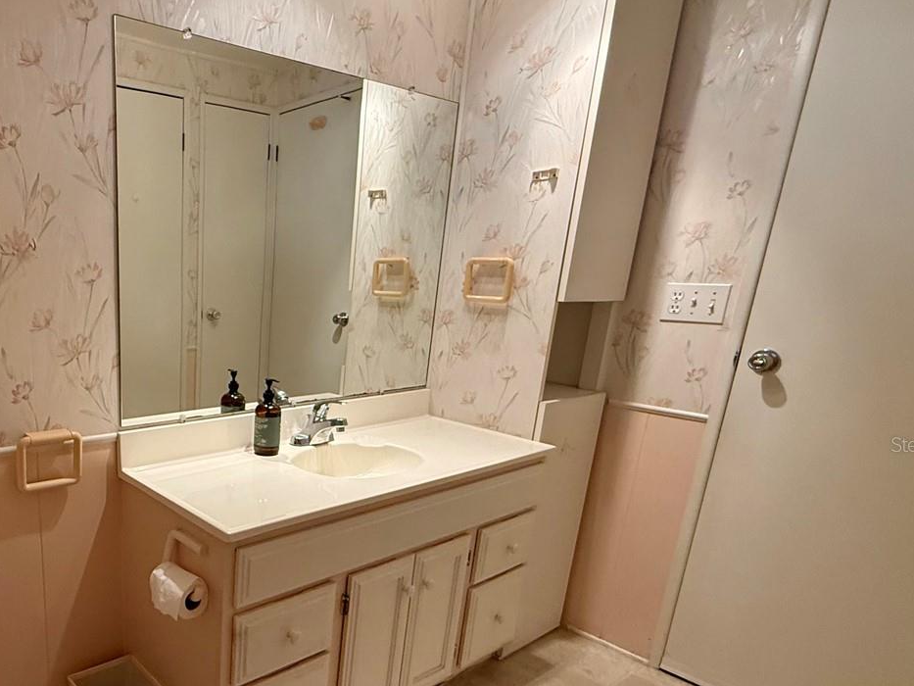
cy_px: 444
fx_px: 634
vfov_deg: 55.9
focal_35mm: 24
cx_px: 200
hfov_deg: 65.9
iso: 250
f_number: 2.2
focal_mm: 2.22
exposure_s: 1/120
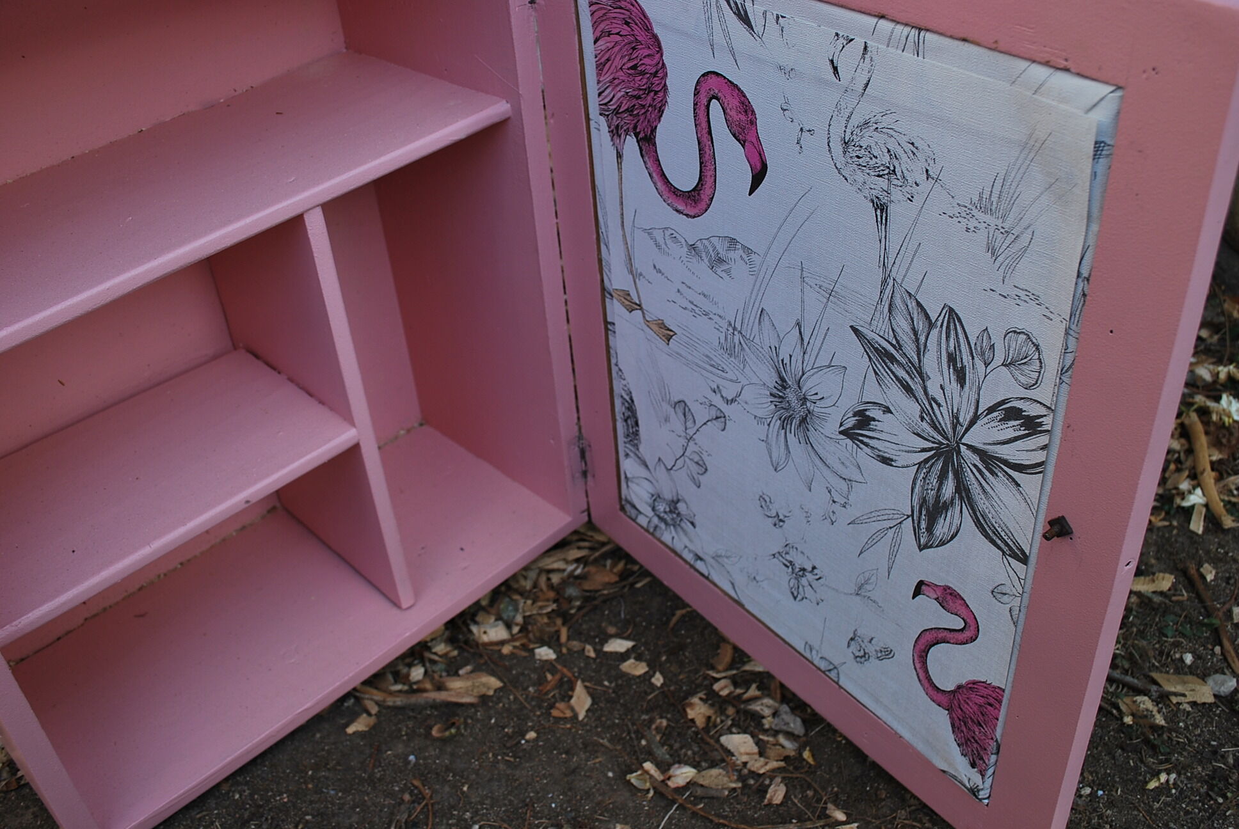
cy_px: 414
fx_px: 1137
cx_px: 620
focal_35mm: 33
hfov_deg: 57.2
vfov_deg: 40.1
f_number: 5.6
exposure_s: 1/125
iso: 125
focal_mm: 22
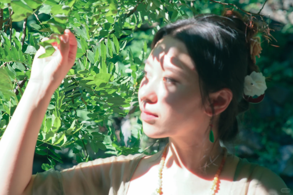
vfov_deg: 10.7
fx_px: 1042
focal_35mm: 128
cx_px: 146
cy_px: 98
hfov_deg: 16.0
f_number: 6.4
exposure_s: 1/125
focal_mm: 85
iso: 320
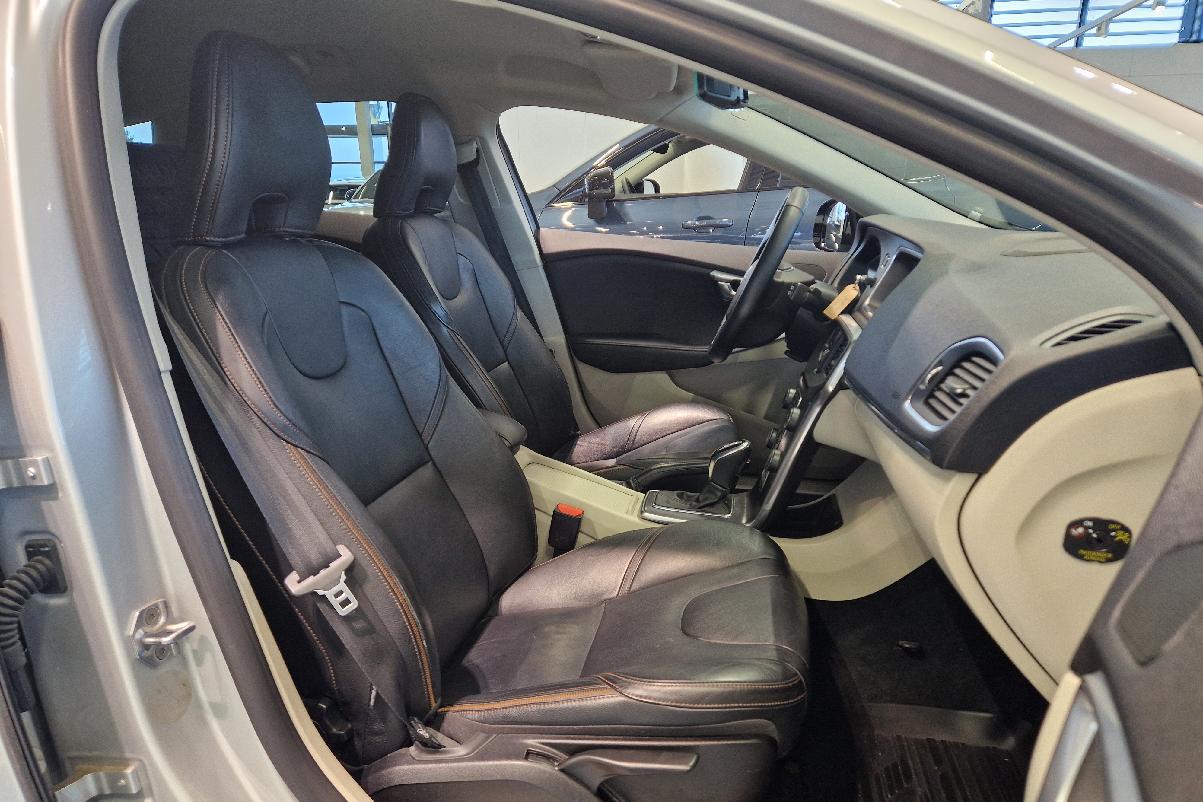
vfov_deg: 53.0
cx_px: 603
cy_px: 452
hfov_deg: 73.7
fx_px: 802
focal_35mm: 24
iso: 160
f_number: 1.8
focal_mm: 5.4
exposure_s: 1/100
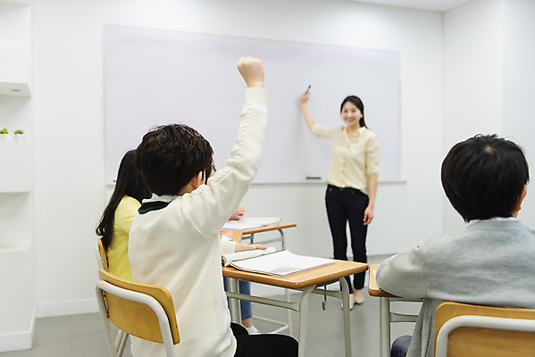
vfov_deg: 37.9
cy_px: 178
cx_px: 268
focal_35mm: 35
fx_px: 520
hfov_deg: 54.4
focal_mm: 35
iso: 800
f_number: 2.8
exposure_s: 1/250
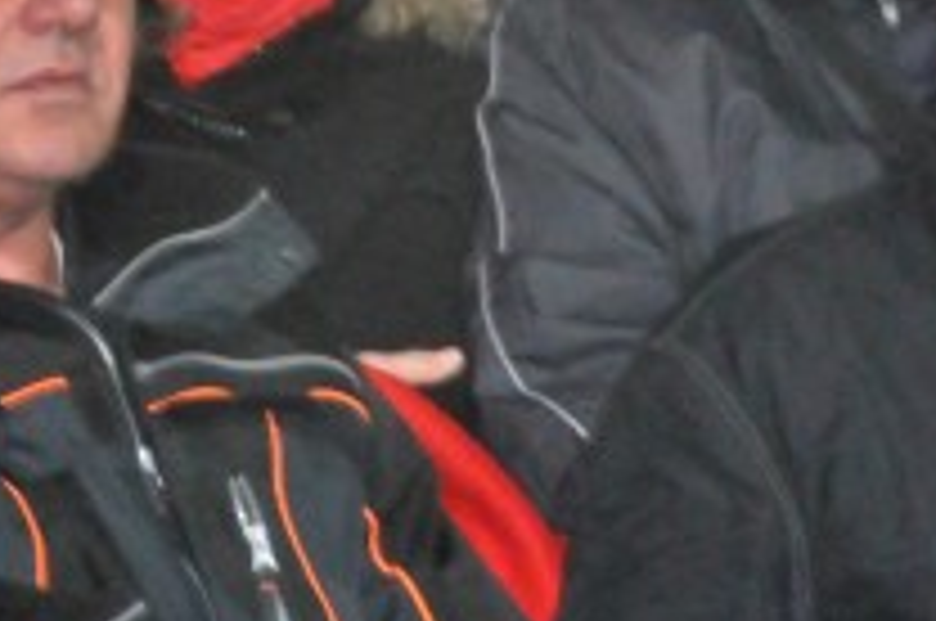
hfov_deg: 3.2
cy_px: 34
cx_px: 423
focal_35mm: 655
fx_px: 17004
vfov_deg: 2.1
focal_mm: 130
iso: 3200
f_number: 7.1
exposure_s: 1/60
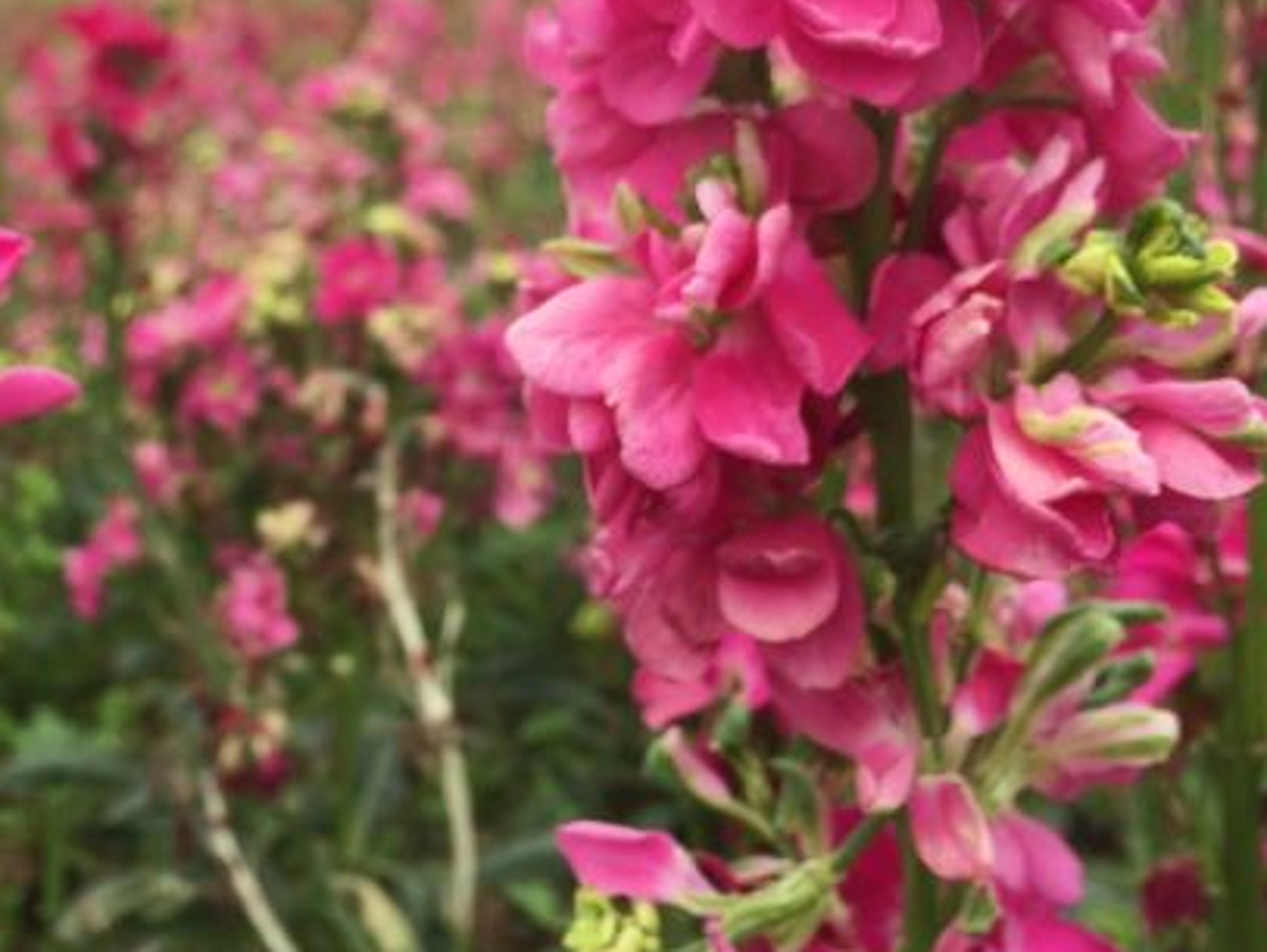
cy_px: 454
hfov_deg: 37.6
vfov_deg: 29.1
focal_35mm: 50
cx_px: 390
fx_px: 1831
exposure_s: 1/628
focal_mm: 4.15
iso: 32
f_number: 2.2
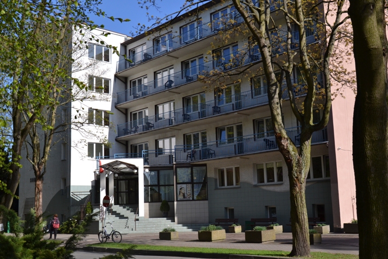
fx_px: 453
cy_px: 130
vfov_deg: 31.9
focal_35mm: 42
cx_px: 194
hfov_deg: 46.4
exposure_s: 1/1600
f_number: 5.6
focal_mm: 28
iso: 400
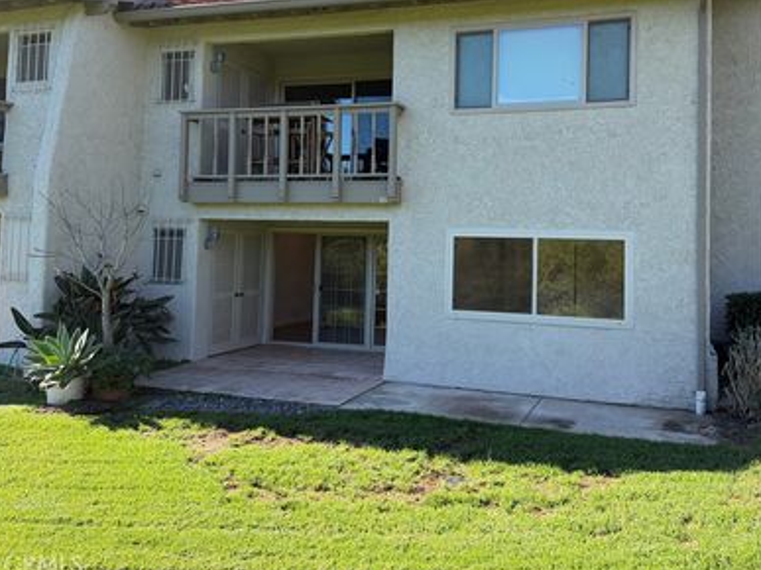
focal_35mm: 31
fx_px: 681
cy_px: 209
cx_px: 437
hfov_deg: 58.1
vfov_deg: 45.0
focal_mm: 6.76
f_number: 1.78
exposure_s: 1/1812
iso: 100
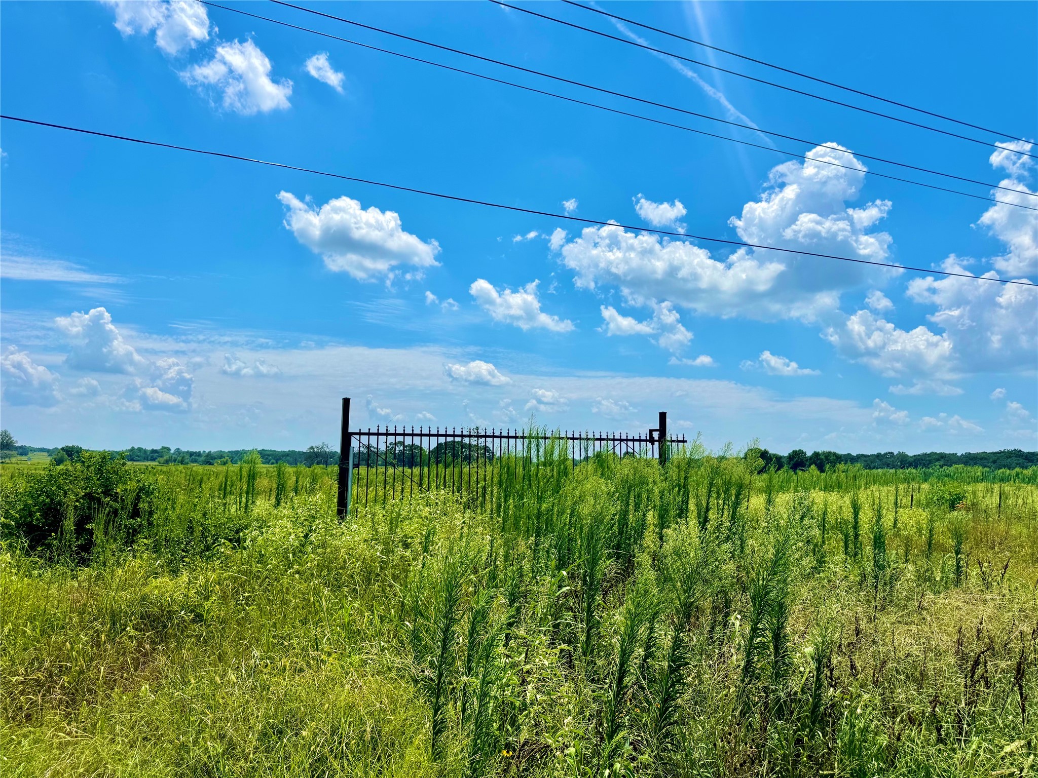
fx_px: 720
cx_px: 519
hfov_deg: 71.6
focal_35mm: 24
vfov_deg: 56.8
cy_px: 389
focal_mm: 6.76
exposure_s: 1/12346
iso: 80
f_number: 1.78
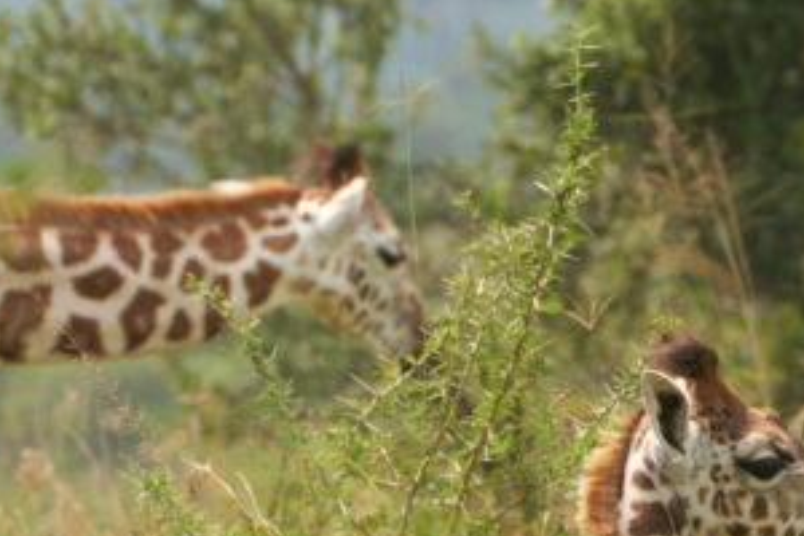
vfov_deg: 1.6
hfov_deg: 2.4
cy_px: 512
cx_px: 729
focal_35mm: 848
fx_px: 18937
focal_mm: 424
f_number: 13
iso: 1600
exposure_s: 1/640
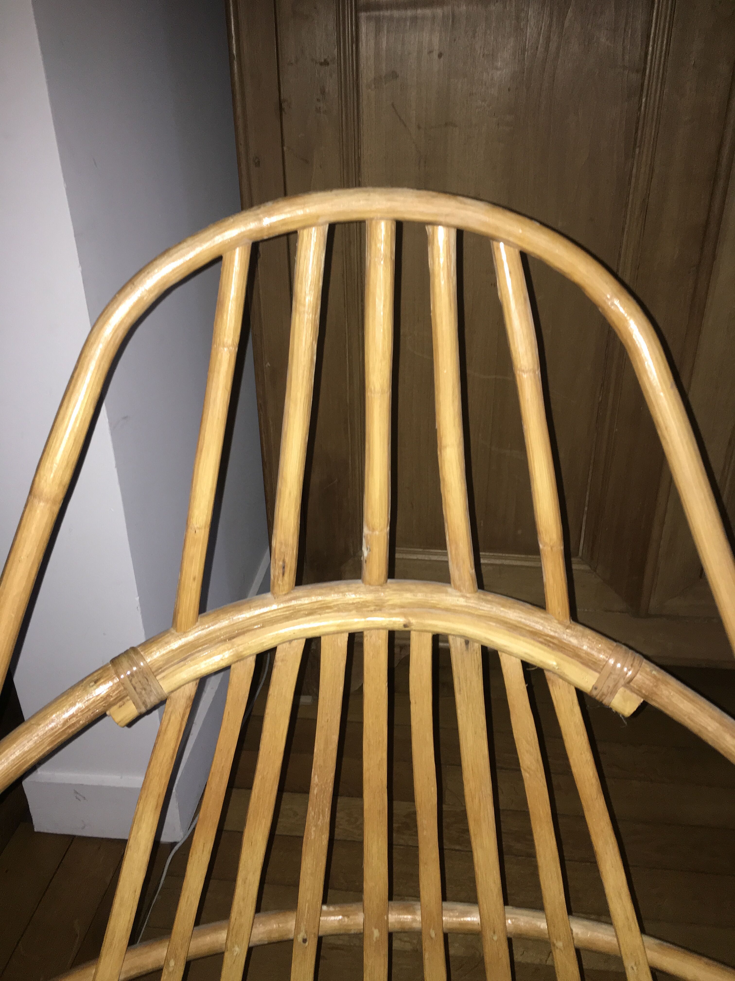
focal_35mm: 29
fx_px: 821
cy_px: 490
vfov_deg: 61.7
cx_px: 368
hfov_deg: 48.2
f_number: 2.2
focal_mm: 4.15
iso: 80
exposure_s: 1/17
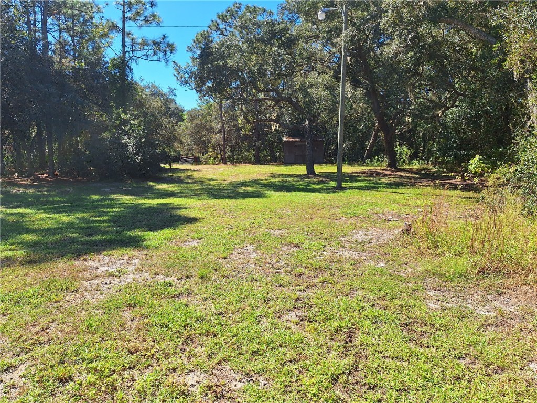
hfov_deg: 73.9
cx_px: 268
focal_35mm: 23
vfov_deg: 58.9
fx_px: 357
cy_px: 202
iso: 40
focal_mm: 5.54
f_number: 1.8
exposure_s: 1/1764
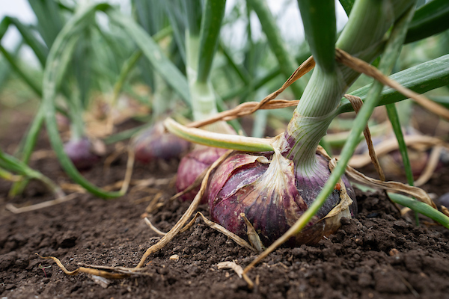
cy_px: 150
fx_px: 436
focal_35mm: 35
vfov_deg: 37.9
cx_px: 224
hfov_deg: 54.4
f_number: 4
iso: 400
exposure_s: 1/500
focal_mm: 35
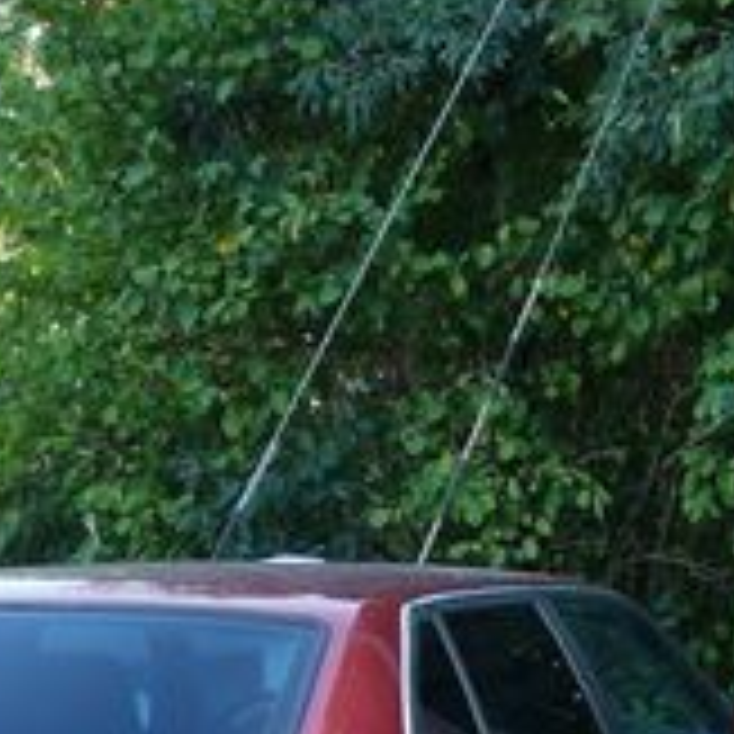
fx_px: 2327
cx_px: 432
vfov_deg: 16.9
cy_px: 955
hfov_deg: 17.9
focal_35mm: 97
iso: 100
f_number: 2.8
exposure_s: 1/50
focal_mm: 4.6
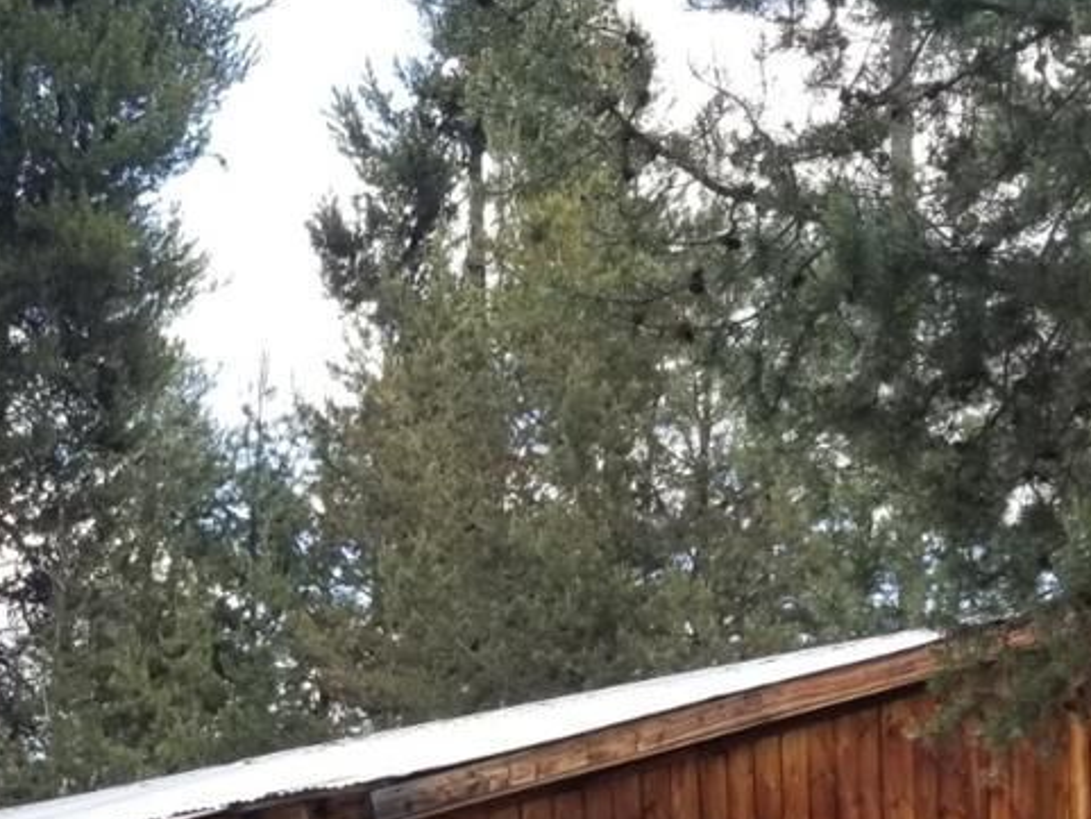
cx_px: 122
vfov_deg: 17.7
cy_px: 851
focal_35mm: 81
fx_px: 2554
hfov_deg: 23.5
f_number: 1.7
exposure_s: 1/542
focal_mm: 4.25
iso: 50
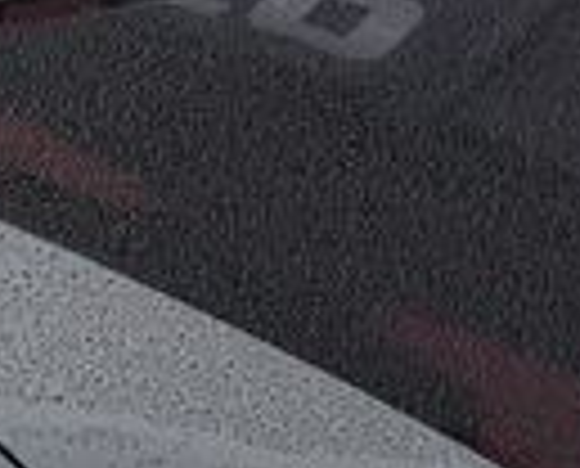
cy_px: 225
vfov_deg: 3.6
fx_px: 7421
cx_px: -432
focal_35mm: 431
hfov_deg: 4.4
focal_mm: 58
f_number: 5.6
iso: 500
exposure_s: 1/125
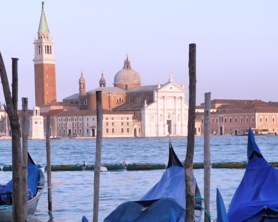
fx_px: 914
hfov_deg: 17.3
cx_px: 141
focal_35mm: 111
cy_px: 176
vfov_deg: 13.8
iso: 160
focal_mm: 9.8
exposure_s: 1/160
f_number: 4.4
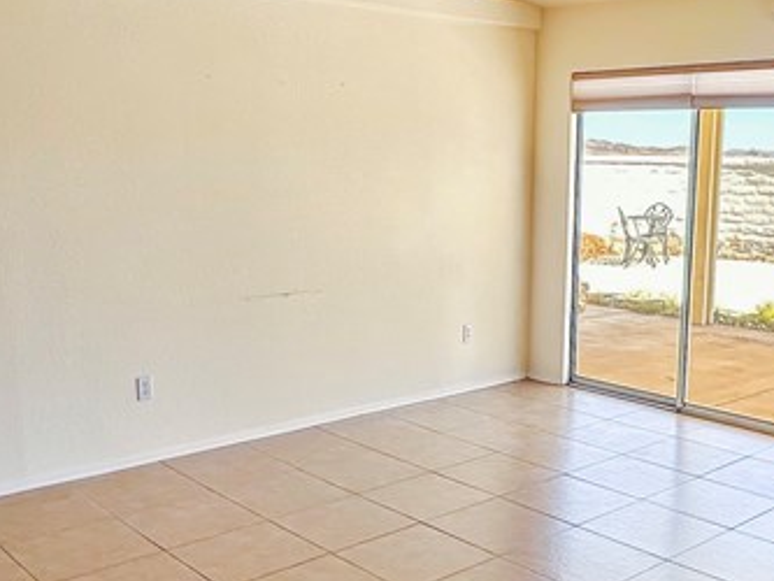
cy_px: 323
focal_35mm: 43
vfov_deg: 33.6
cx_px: 474
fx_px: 962
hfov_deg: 43.6
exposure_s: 1/150
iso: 40
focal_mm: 2.22
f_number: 2.2
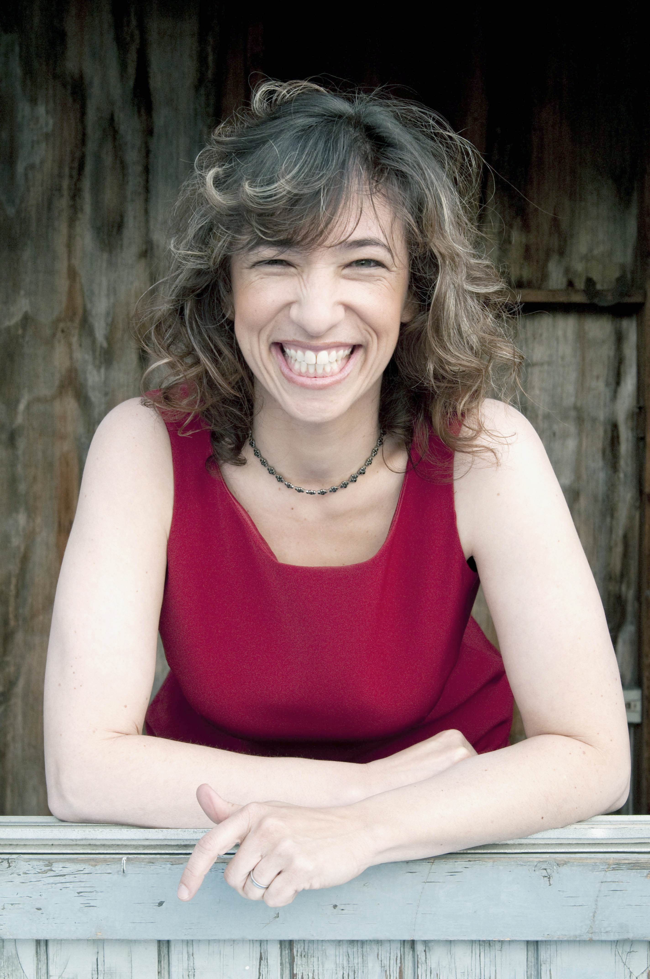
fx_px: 1629
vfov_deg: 33.4
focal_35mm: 60
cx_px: 325
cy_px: 490
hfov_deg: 22.6
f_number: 8
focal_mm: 40
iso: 500
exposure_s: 1/250
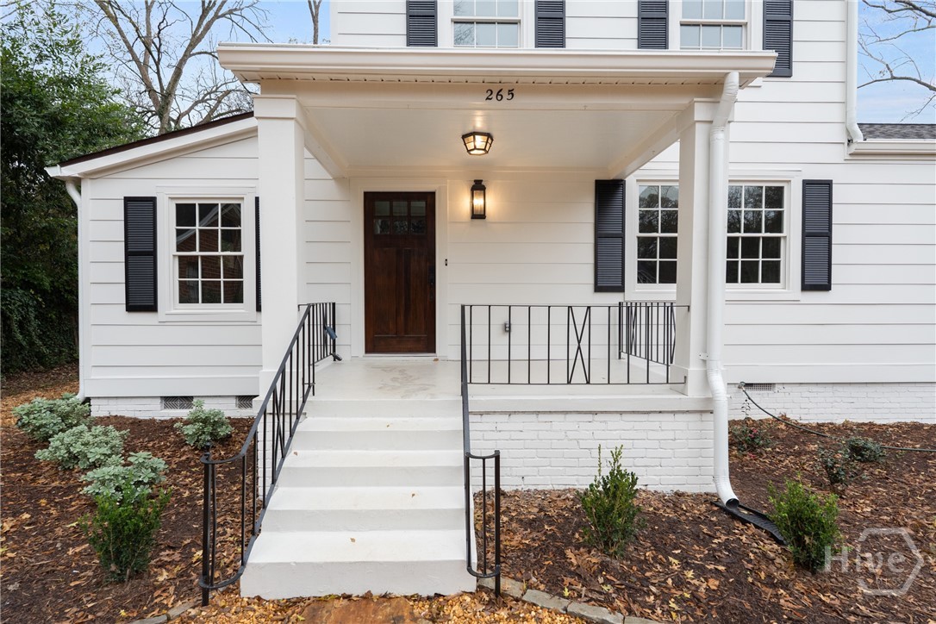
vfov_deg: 61.9
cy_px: 312
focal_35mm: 20
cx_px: 468
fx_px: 520
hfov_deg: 84.0
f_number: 6.3
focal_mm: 20
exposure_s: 1/100
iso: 1250
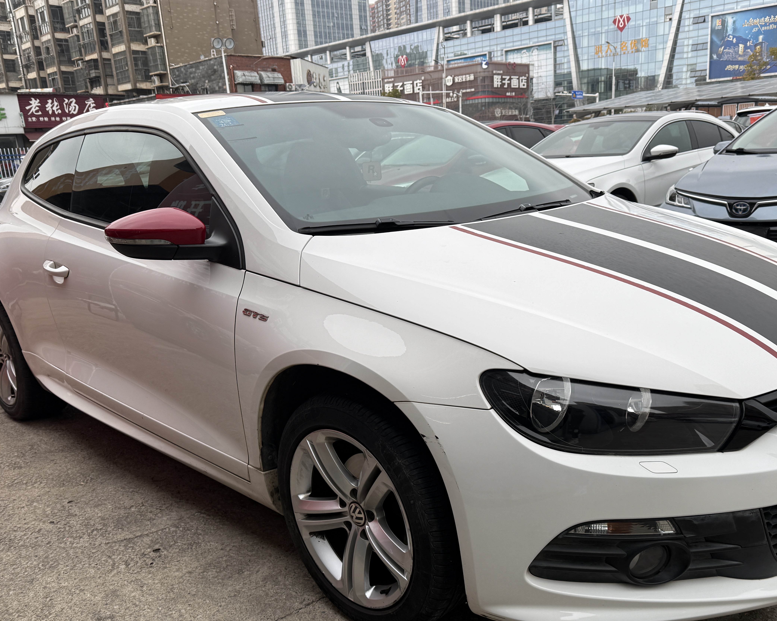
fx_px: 736
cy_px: 389
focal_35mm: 32
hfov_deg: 55.5
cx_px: 436
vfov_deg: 45.4
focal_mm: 6.76
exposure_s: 1/622
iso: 80
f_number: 1.78
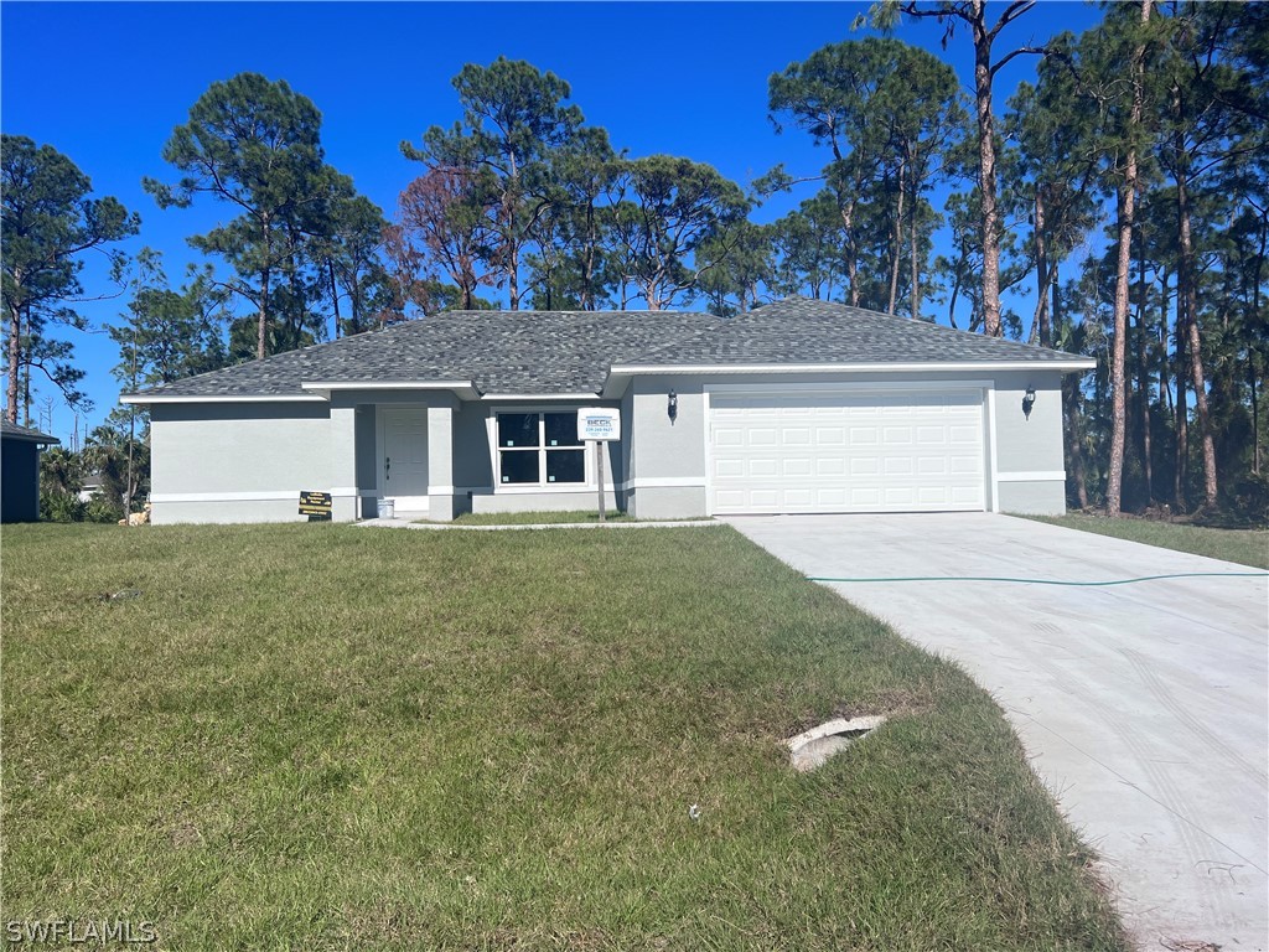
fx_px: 953
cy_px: 476
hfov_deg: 67.3
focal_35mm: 26
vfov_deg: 53.1
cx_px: 634
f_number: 1.5
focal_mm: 5.7
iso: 50
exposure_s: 1/8000
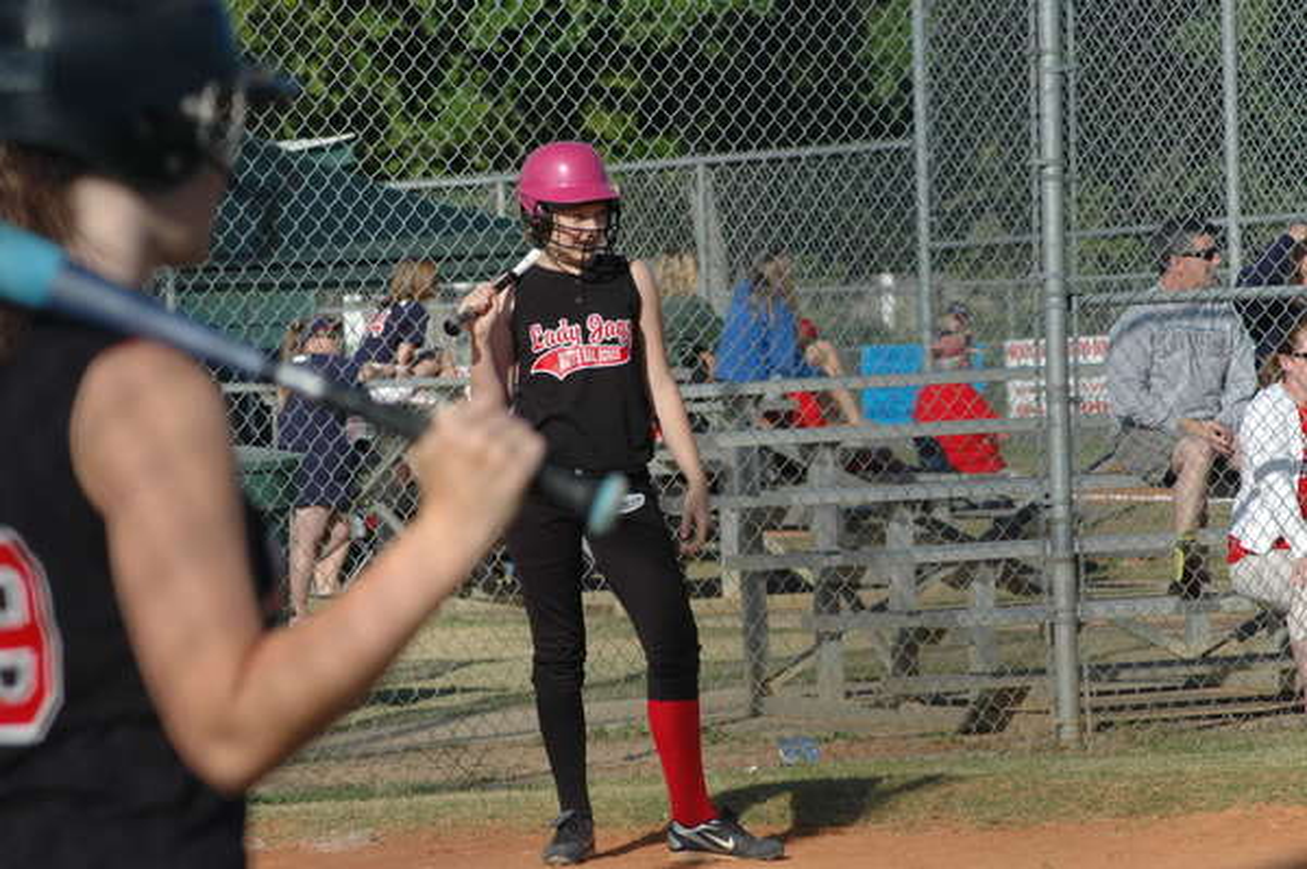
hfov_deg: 10.6
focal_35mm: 195
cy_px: 434
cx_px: 654
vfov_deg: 7.0
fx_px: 7074
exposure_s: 1/800
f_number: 7.1
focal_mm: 130
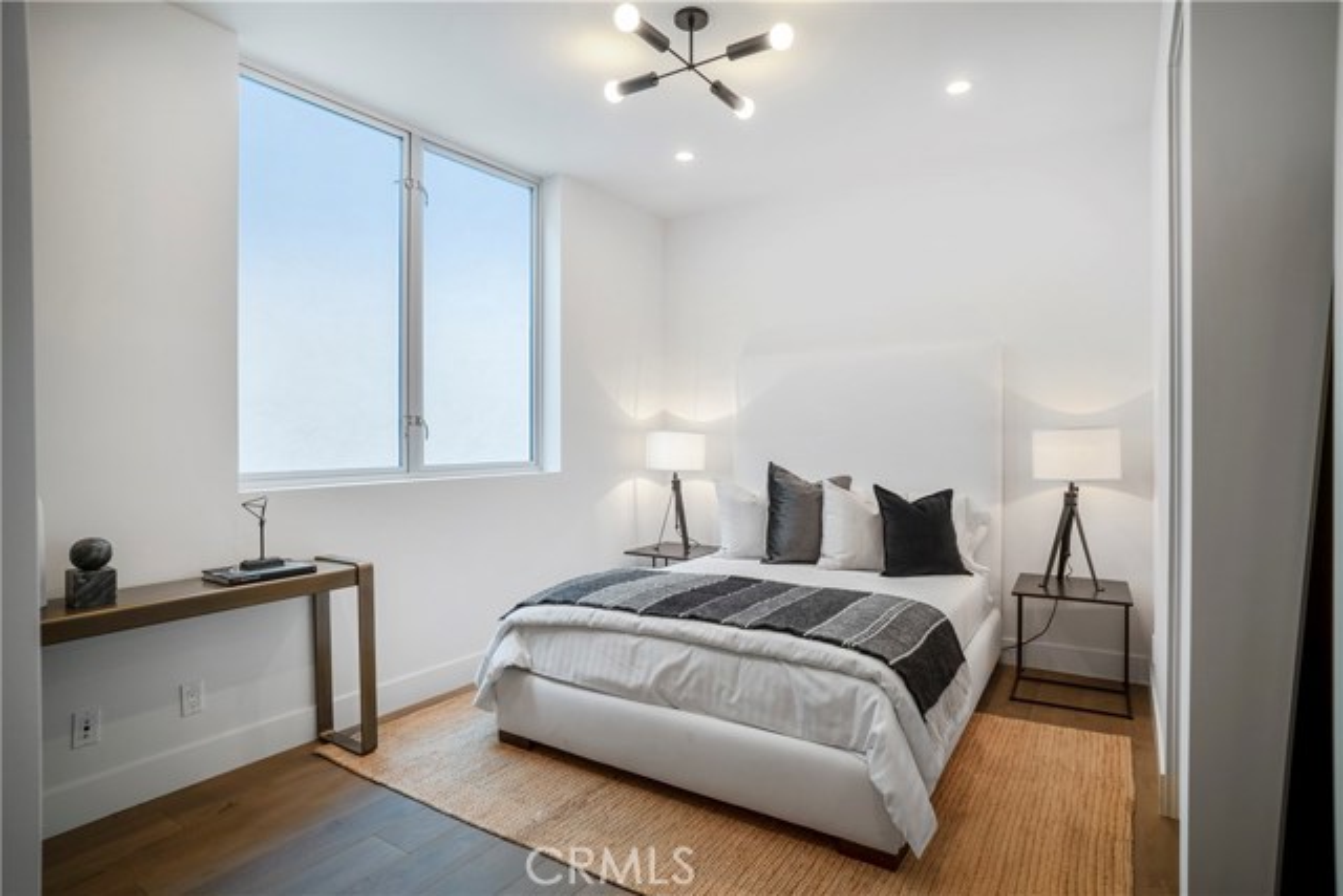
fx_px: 672
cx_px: 672
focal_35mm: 18
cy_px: 448
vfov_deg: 67.4
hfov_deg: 90.0
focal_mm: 18
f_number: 8
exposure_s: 1/50
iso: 125
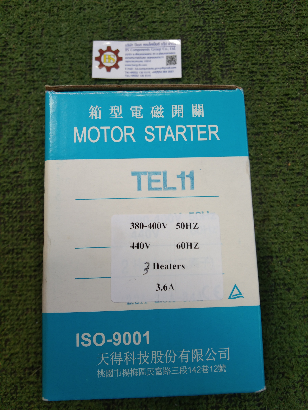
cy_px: 205
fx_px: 356
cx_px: 154
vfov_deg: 60.0
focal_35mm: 30
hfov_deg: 46.8
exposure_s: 1/100
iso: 125
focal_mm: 3.65
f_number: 2.2
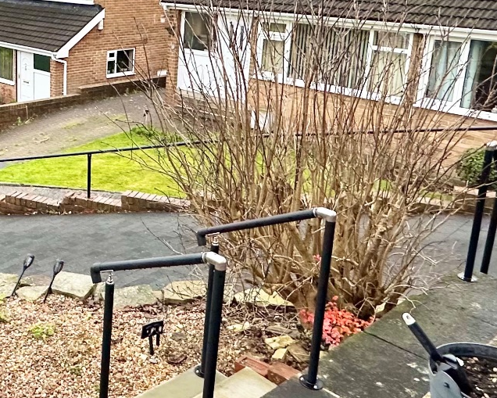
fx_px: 647
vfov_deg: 33.8
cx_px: 48
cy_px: 123
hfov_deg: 39.0
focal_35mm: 44
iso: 320
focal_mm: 2.22
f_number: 2.2
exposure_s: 1/97
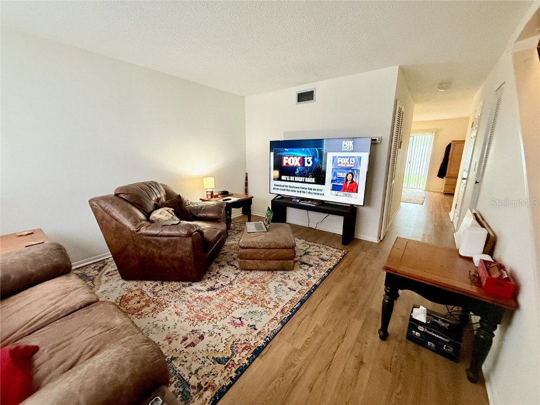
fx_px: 218
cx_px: 270
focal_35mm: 14
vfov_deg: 85.7
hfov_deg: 102.1
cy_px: 202
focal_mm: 2.22
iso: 500
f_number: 2.2
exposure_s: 1/60
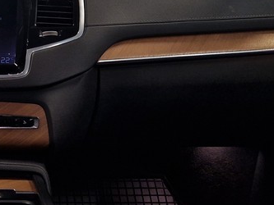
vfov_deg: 21.0
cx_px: -35
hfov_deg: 25.5
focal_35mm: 70
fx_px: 554
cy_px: 94
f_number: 1.8
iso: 200
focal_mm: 5.4
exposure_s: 1/100
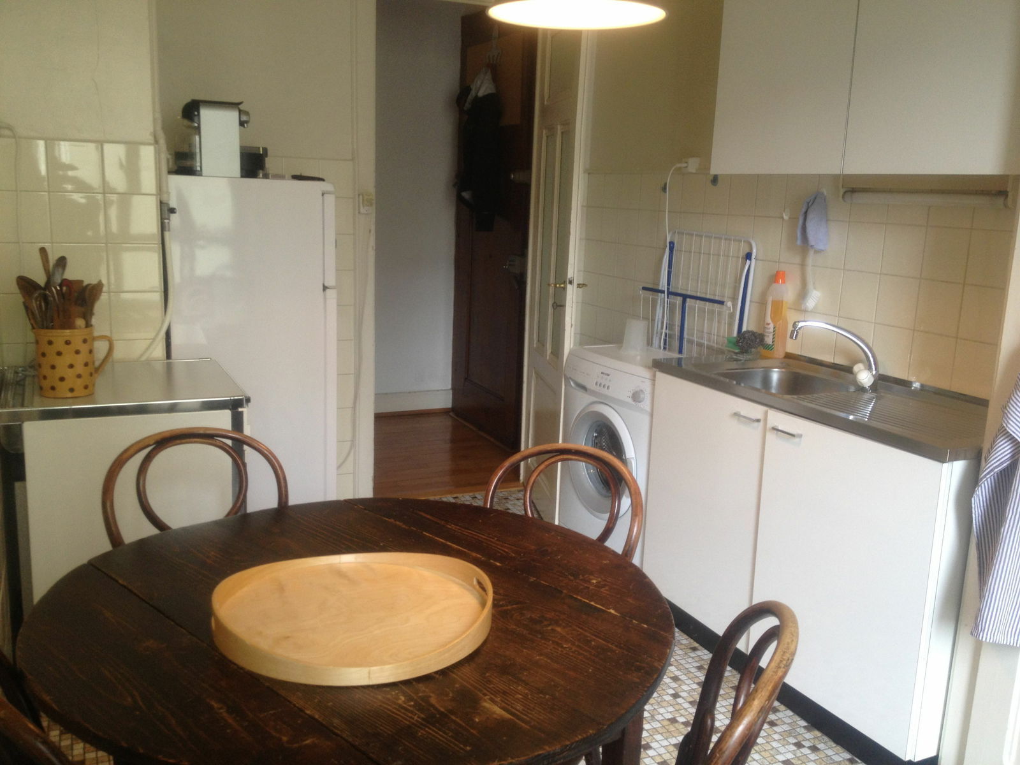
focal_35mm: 35
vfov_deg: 40.7
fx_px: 1031
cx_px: 510
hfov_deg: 52.6
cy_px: 382
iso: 80
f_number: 2.4
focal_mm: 4.28
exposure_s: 1/20
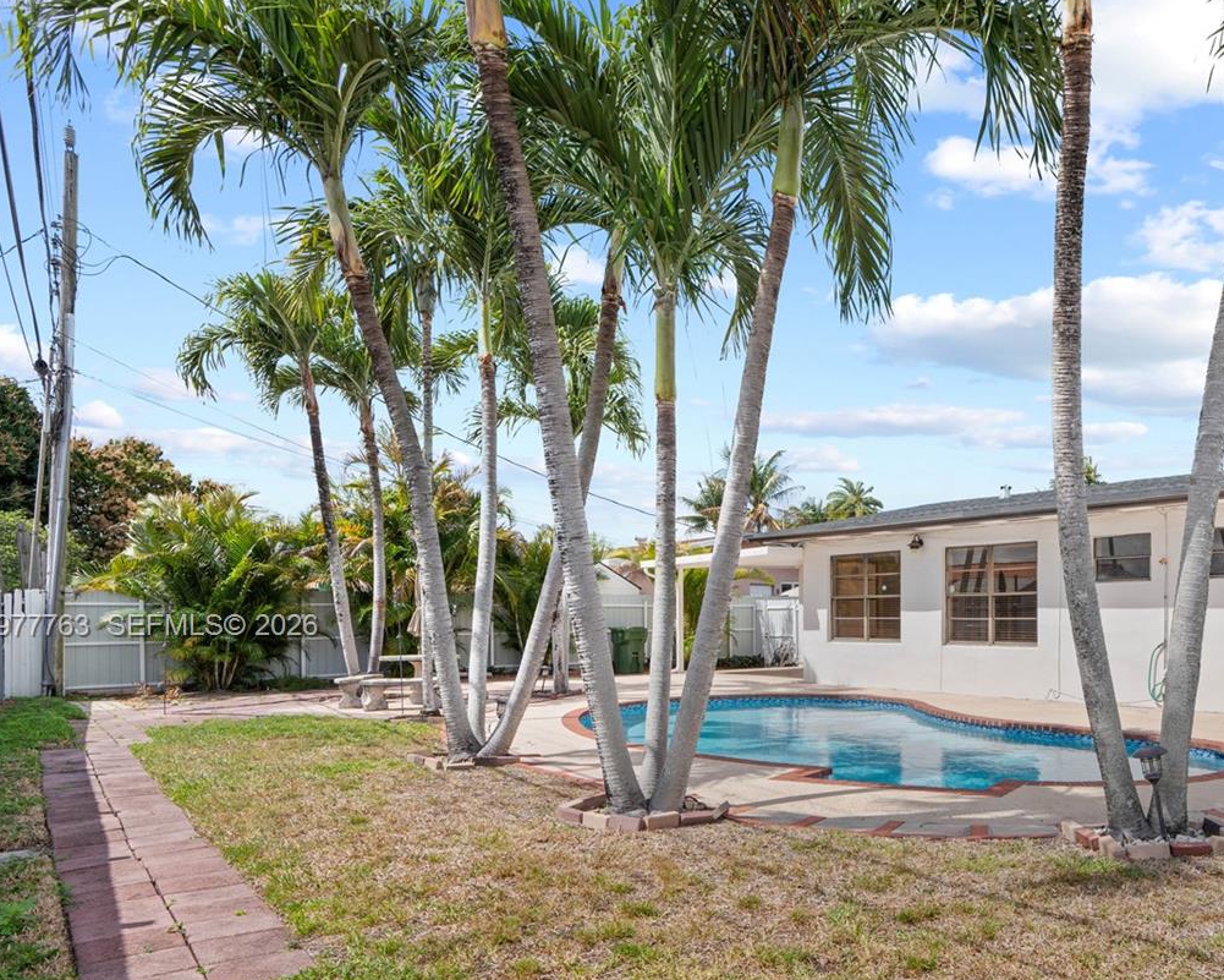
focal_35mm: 24
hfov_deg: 66.0
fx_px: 870
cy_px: 628
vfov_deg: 57.9
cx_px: 916
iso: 200
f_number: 9
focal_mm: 16
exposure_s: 1/50
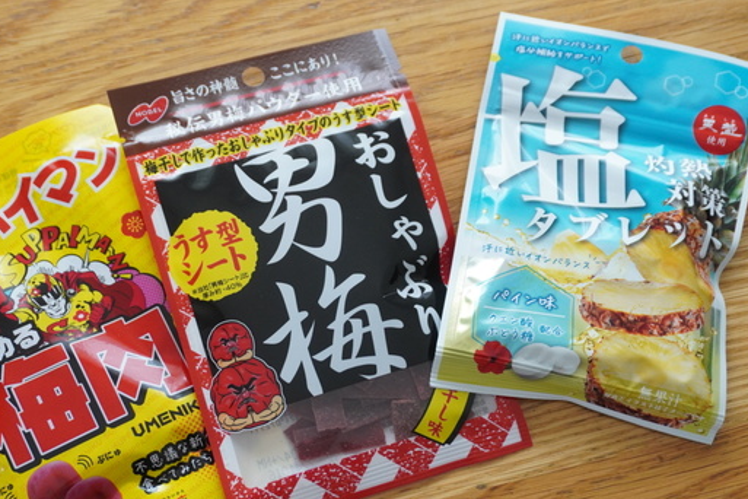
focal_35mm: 62
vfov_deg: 22.0
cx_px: 311
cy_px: 282
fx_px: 1281
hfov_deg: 32.5
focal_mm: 31
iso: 1600
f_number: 5.6
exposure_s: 1/50
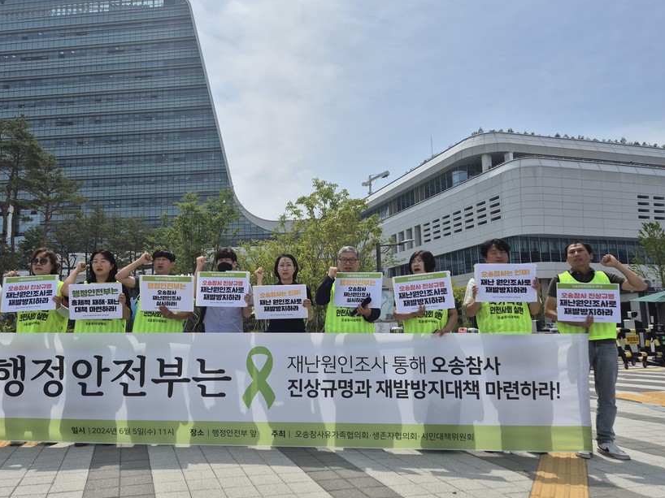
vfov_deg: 51.3
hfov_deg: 65.0
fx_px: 519
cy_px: 251
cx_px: 285
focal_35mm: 27
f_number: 1.8
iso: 25
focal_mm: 5.4
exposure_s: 1/2872
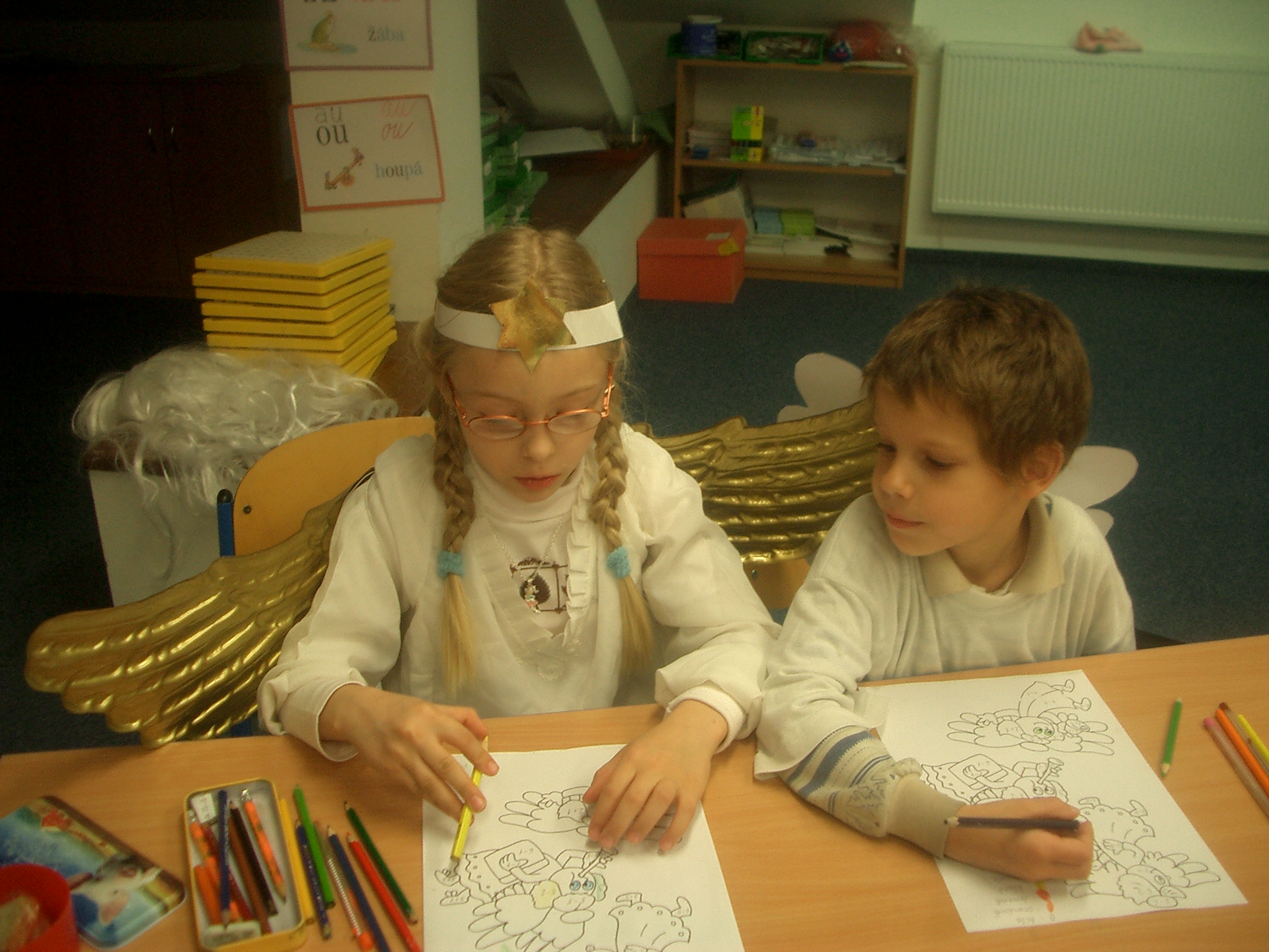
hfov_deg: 52.6
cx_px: 634
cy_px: 476
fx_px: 1283
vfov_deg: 40.7
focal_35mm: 35
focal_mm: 5.8
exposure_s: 1/50
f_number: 2.6
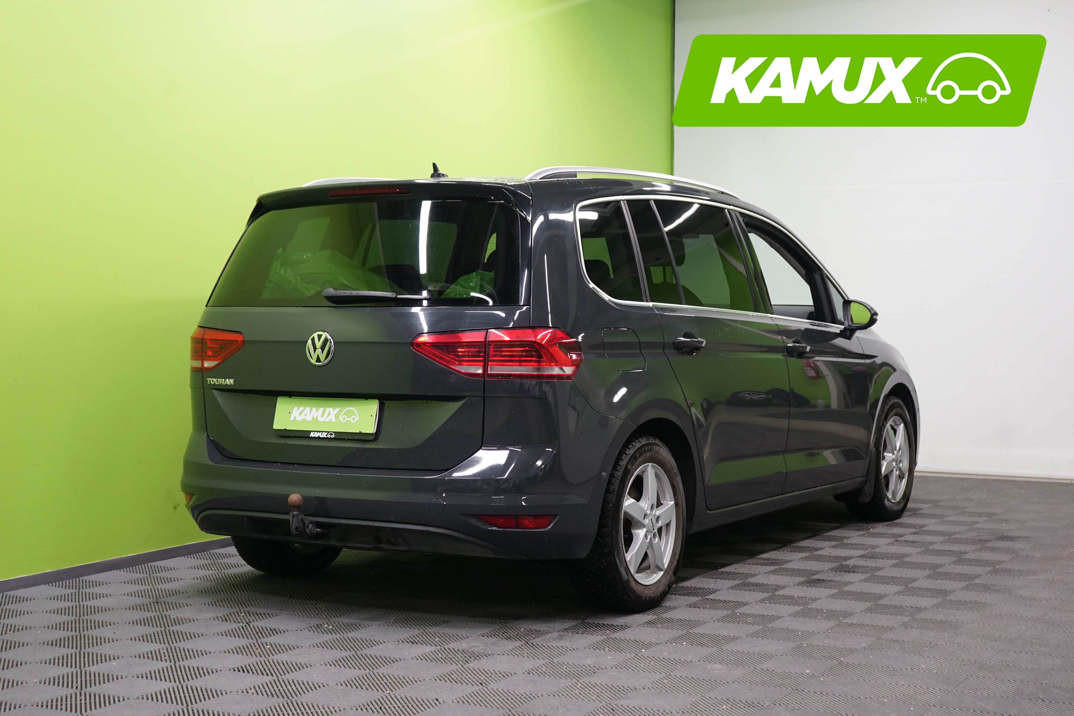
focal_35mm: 52
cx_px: 537
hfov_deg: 38.2
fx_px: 1551
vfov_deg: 26.0
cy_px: 358
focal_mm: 52
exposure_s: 1/60
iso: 1000
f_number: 5
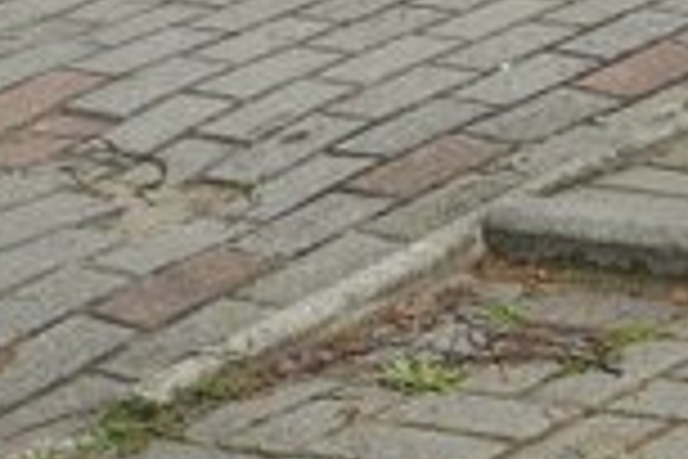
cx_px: 1372
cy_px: 648
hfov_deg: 9.3
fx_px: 3956
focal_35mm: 207
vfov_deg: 6.6
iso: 100
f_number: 4.5
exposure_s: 1/800
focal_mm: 8.1
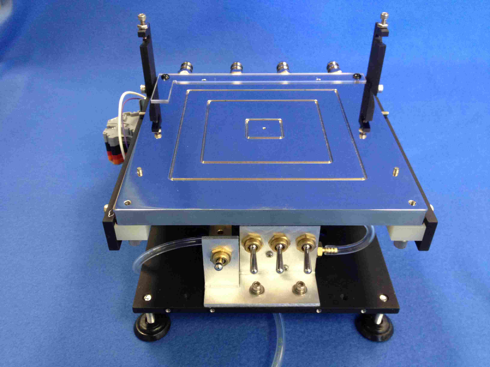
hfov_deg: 52.6
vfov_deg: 40.7
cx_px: 245
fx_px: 495
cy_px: 184
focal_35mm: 35
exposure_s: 1/20
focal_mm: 4.28
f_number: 2.4
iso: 125
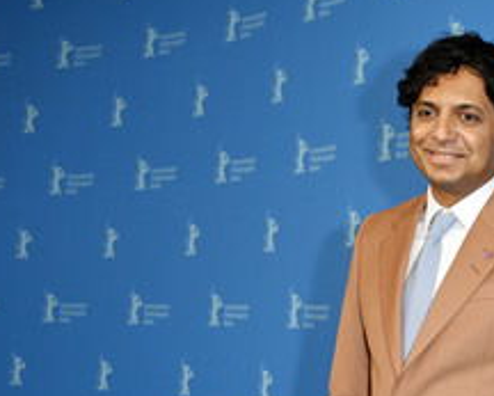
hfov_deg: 21.7
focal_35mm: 86
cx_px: 449
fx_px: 1258
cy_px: 330
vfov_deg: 17.7
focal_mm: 44
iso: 1250
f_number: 5.6
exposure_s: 1/250
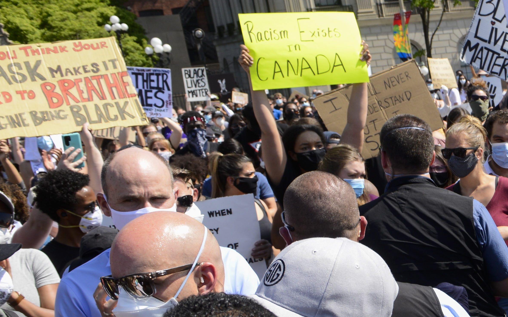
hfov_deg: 22.6
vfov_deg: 16.1
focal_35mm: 76
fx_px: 1052
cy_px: 429
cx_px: 748
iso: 200
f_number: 8
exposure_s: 1/320
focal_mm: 24
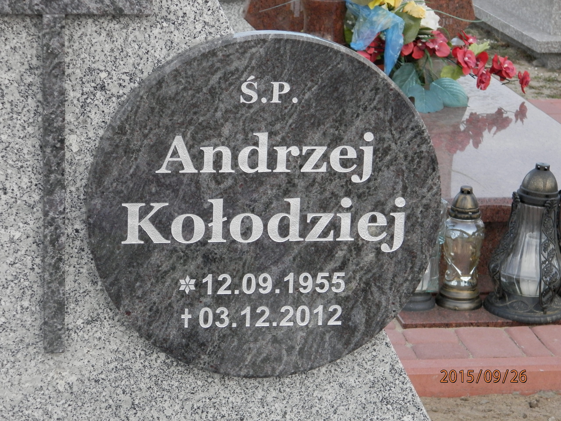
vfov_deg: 14.0
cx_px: 280
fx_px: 1718
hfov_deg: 18.5
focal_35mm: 106
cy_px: 210
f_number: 4.5
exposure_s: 1/100
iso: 200
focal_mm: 19
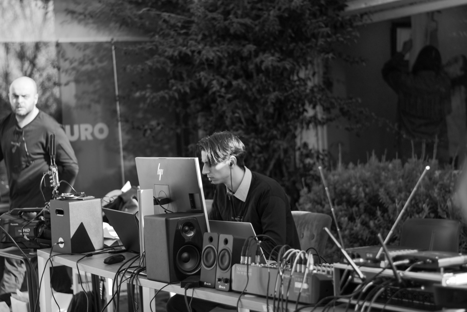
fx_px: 973
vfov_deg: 18.2
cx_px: 234
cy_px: 156
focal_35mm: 75
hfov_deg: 27.0
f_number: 1.8
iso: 100
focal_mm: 50
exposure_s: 1/3200
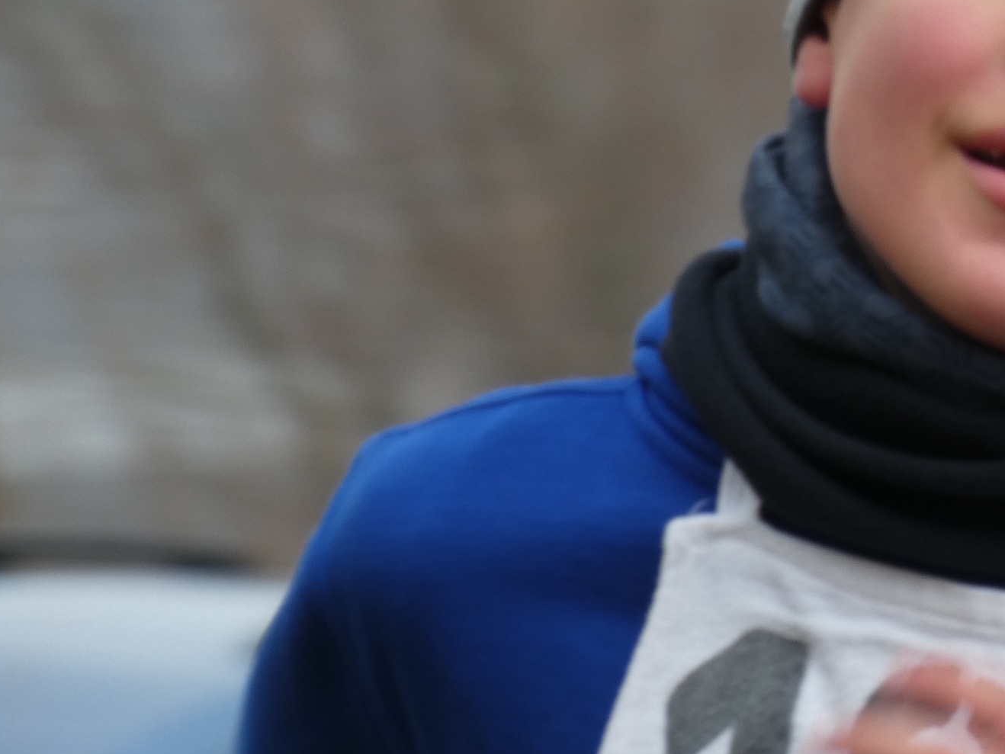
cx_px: 890
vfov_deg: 1.3
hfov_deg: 1.8
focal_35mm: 1114
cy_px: 218
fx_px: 32348
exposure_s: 1/125
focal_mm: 107.6
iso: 80
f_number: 5.6
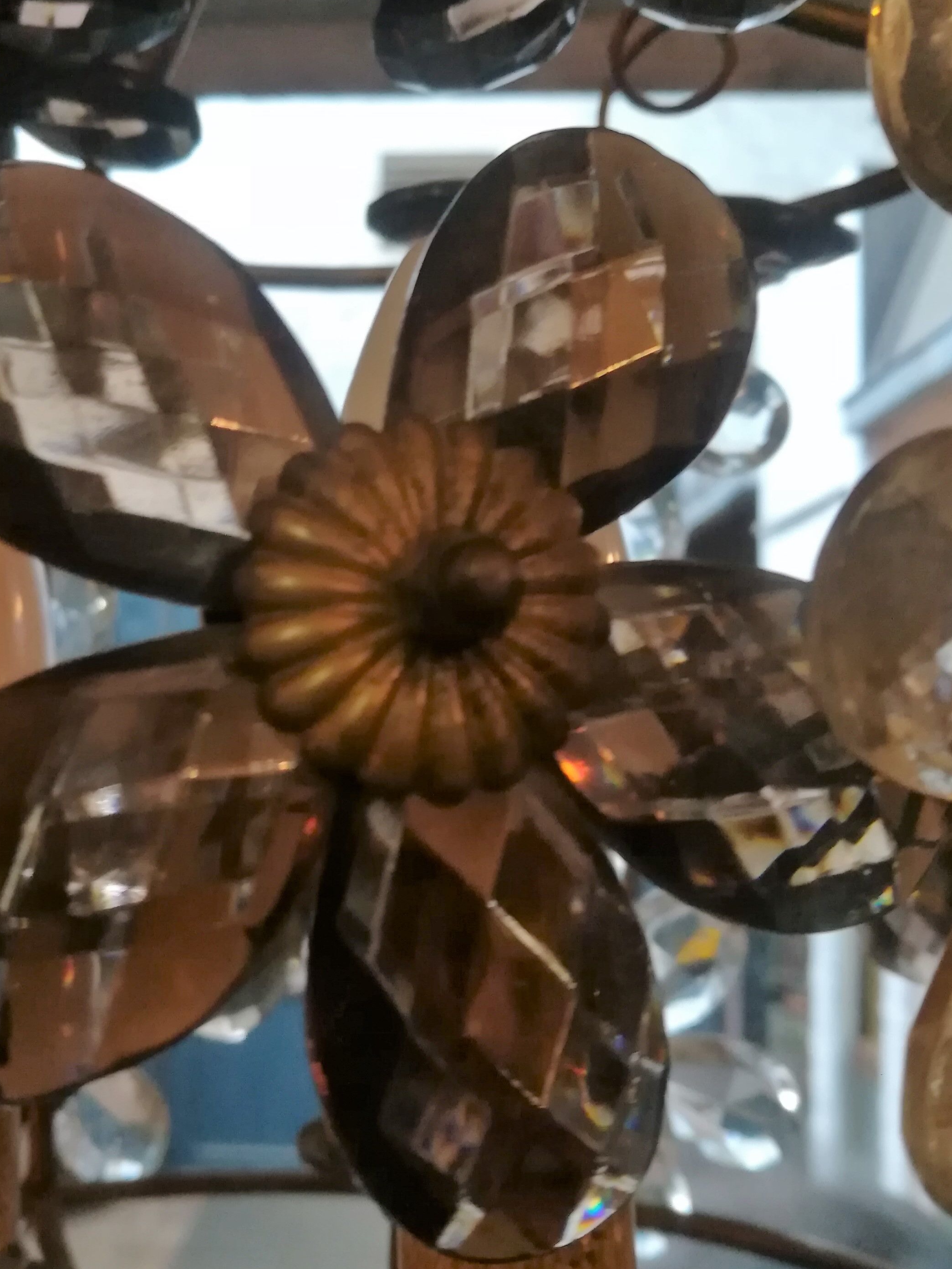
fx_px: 1357
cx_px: 365
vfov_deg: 50.1
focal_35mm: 37
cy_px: 640
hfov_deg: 38.5
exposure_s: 1/25
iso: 320
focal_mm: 3.83
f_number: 2.2
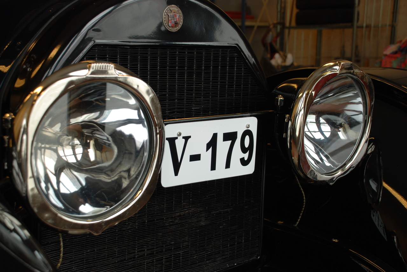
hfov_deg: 35.0
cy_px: 136
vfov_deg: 23.8
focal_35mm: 57
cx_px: 204
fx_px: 645
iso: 100
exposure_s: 1/30
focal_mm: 38
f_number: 4.5
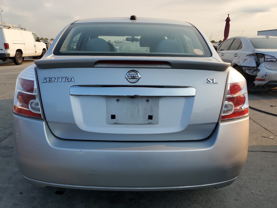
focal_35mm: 27
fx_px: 216
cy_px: 104
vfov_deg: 51.4
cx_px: 136
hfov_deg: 65.3
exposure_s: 1/1667
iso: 50
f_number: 1.5
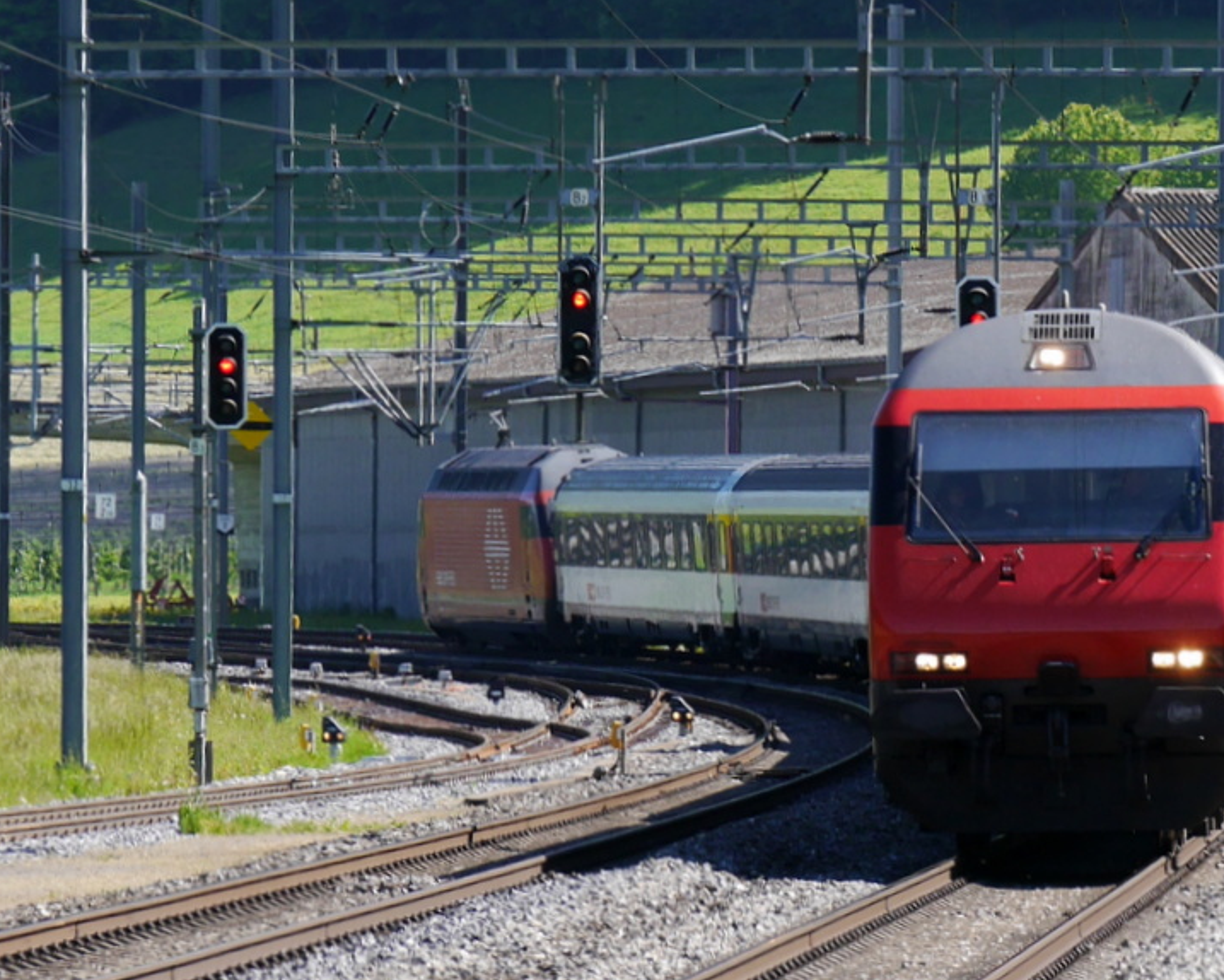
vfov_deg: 7.9
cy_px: 458
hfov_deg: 9.8
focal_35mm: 196
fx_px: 7102
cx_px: 753
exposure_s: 1/320
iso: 160
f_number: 5.6
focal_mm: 72
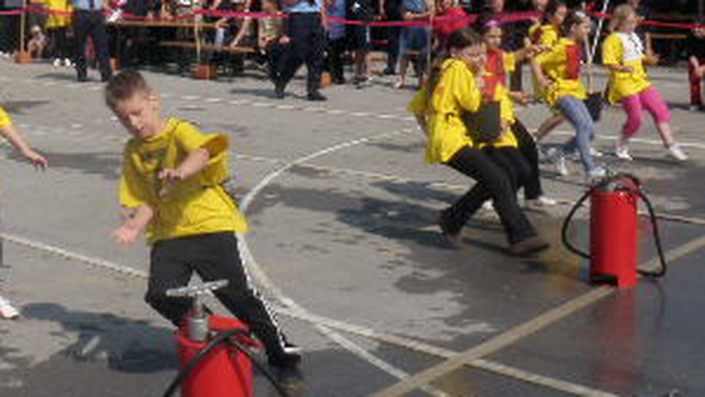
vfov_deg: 18.4
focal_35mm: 65
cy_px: 73
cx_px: 256
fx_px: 1216
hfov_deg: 32.2
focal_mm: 5
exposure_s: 1/320
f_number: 5
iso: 50
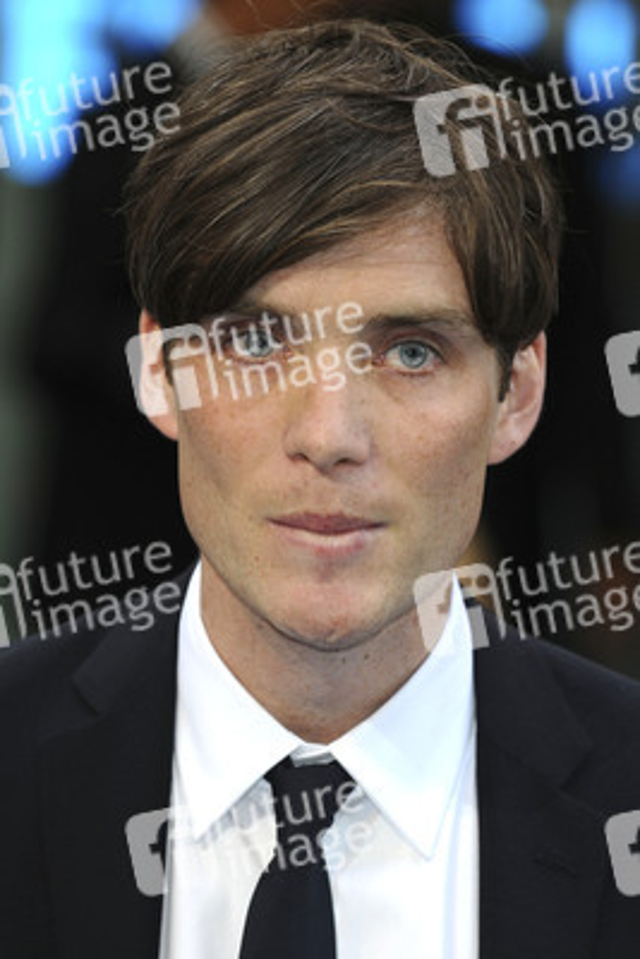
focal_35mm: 300
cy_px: 480
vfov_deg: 6.9
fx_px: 7992
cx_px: 320
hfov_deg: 4.6
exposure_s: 1/200
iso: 400
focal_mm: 200
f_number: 5.6
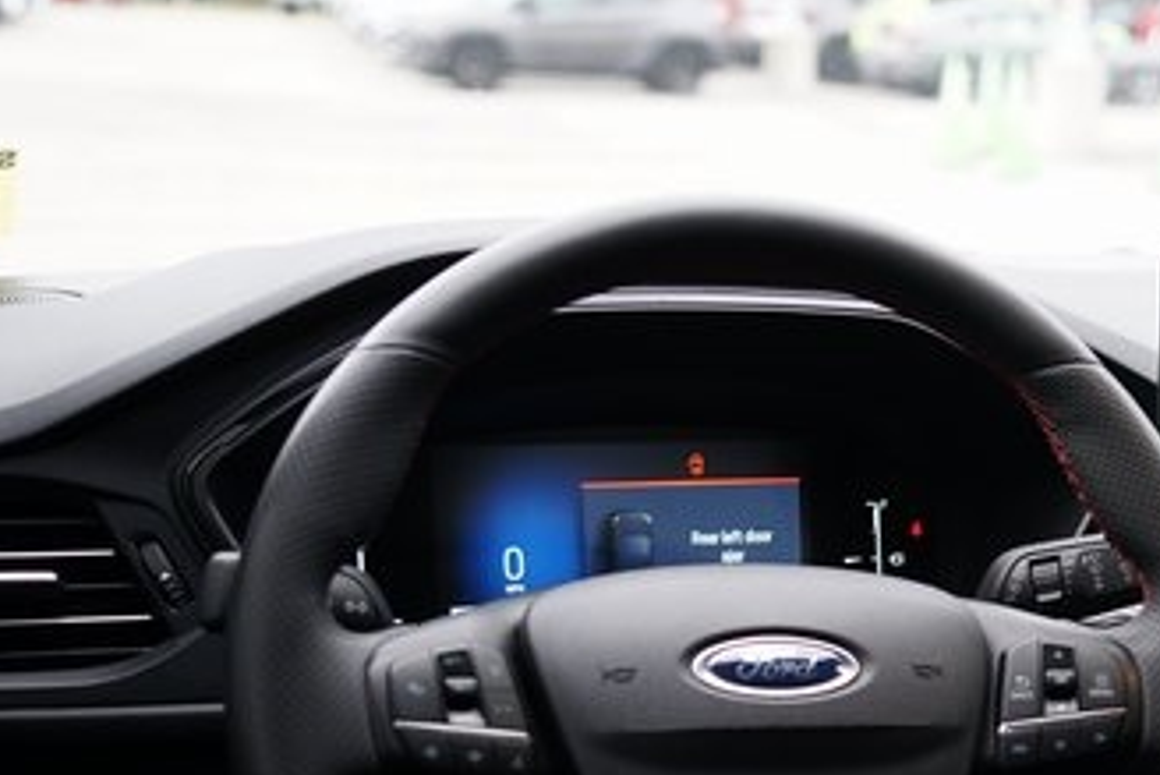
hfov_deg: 26.0
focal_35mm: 76
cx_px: 987
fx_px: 2450
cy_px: 724
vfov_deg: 17.6
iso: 500
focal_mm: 39
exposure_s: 1/60
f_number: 4
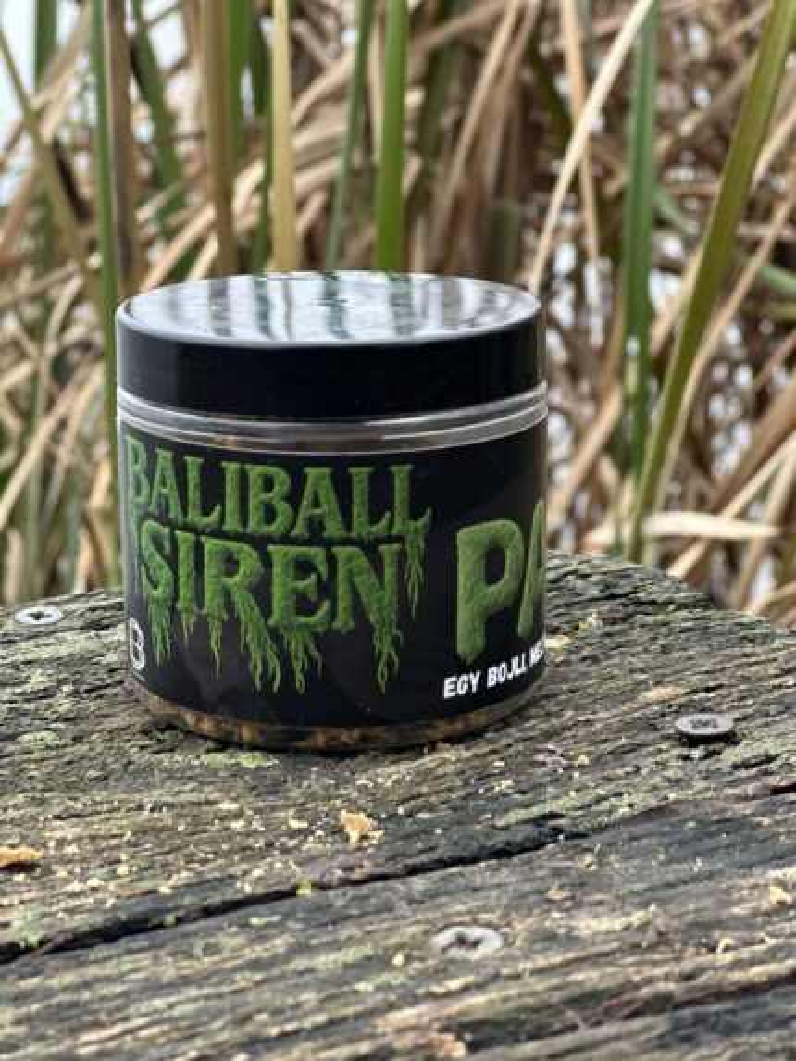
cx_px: 398
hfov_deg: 19.1
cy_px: 530
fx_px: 2360
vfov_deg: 25.3
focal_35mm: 77
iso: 200
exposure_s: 1/121
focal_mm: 9
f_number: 2.8
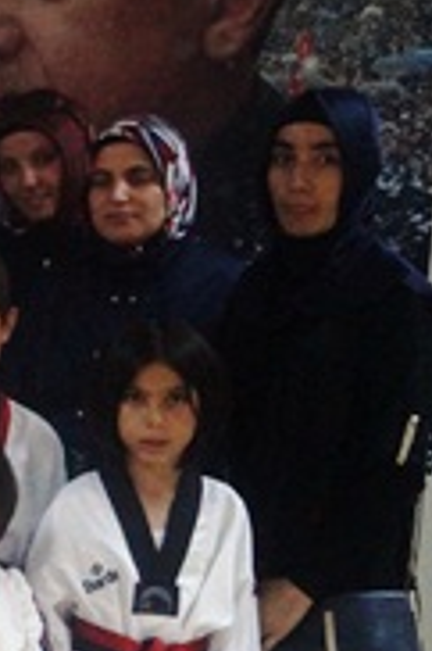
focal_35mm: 116
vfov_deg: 17.5
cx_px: -646
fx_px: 2092
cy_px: 504
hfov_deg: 10.1
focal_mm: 22
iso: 3200
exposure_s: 1/160
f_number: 4
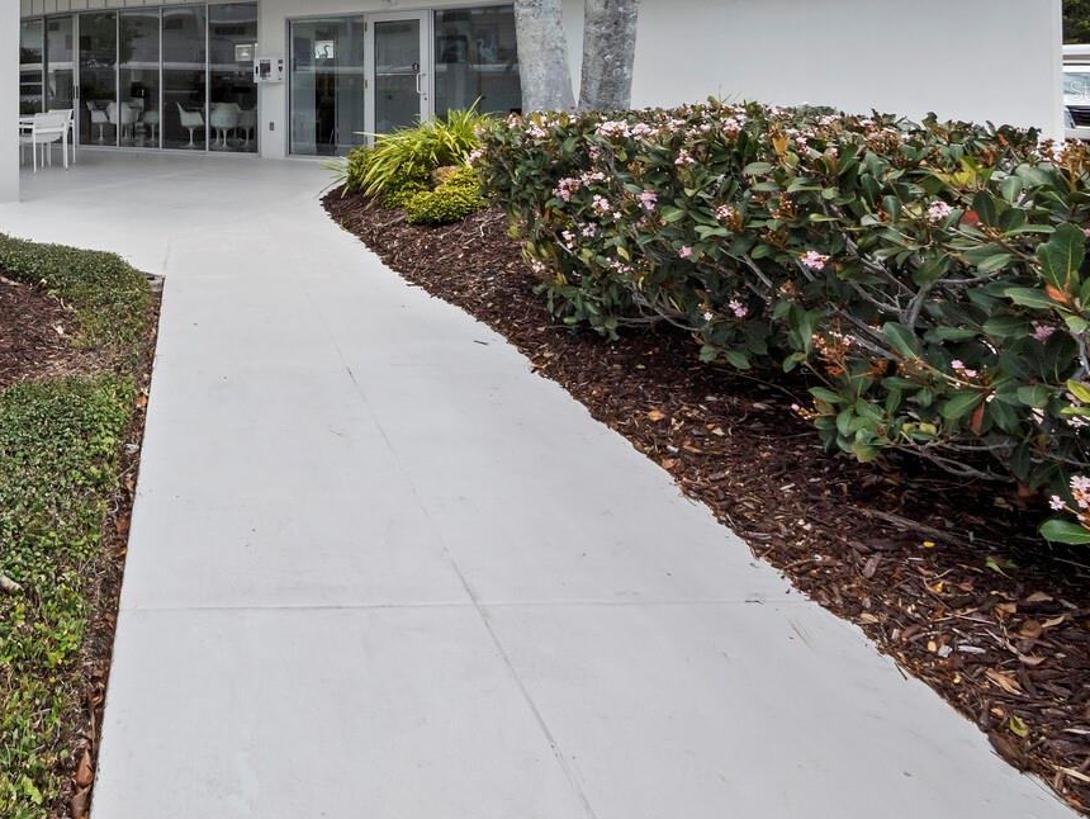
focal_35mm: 26
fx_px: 819
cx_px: 176
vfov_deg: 47.9
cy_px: 90
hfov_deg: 60.3
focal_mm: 7
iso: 320
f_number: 11
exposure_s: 1/250
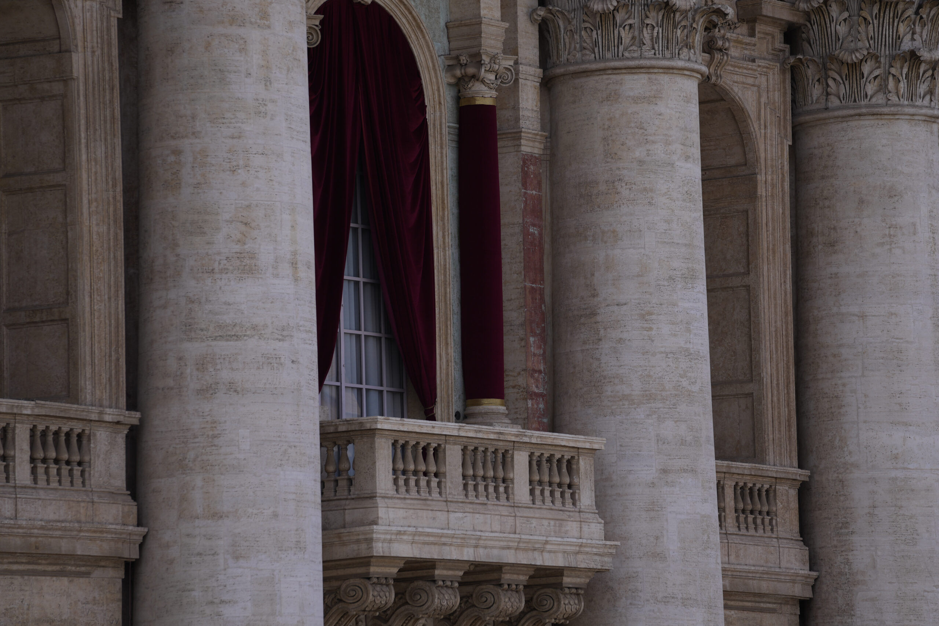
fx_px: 5217
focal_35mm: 200
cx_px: 470
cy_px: 313
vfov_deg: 6.9
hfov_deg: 10.3
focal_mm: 200
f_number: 4.5
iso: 200
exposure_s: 1/1250
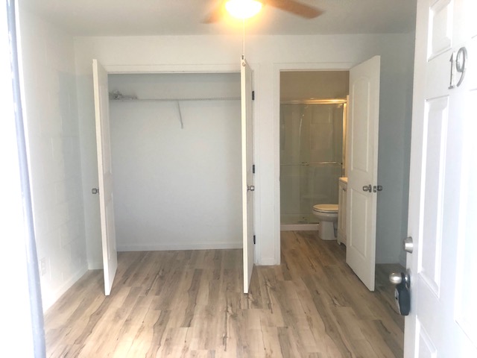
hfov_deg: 63.4
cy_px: 179
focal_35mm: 28
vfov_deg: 49.7
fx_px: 386
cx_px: 238
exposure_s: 1/30
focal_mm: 4
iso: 32
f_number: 1.8
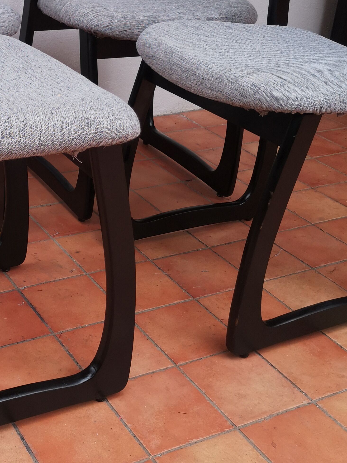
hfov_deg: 25.8
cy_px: 147
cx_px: 41
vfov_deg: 34.5
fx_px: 735
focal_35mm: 55
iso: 50
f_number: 1.8
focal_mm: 3.95
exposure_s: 1/132
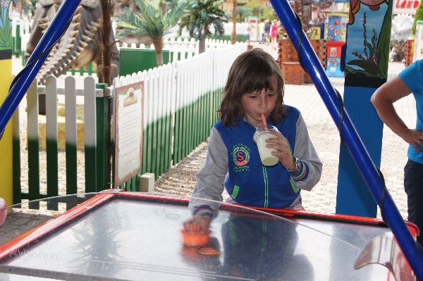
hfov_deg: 29.9
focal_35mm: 68
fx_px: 792
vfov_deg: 20.1
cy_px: 140
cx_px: 212
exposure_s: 1/160
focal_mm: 45
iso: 200
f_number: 7.1
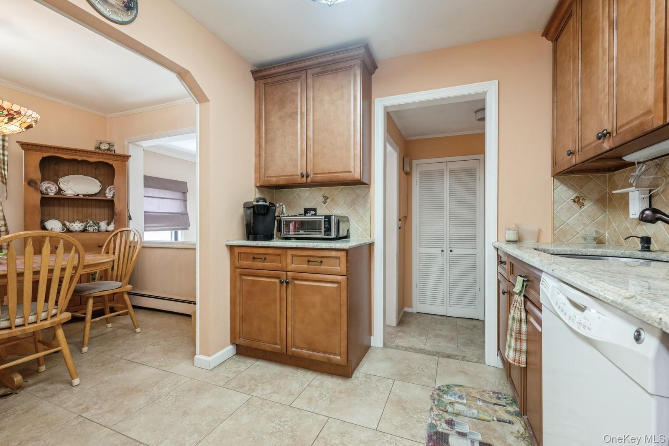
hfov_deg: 98.6
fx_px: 288
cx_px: 334
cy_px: 223
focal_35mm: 16
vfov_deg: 75.5
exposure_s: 1/5
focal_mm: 15.5
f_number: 11
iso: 400
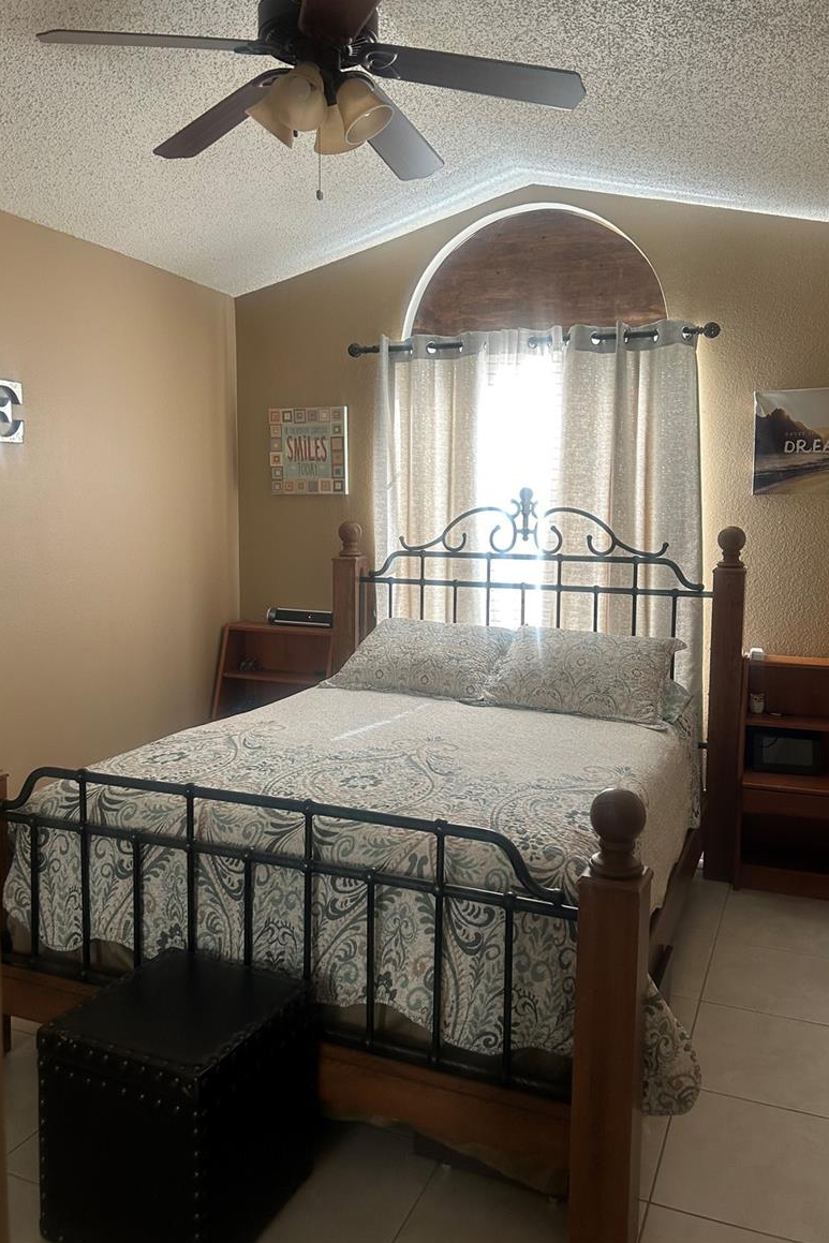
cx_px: 445
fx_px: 967
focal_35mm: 28
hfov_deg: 46.4
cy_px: 602
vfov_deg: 65.5
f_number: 1.5
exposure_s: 1/83
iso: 125
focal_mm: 5.7
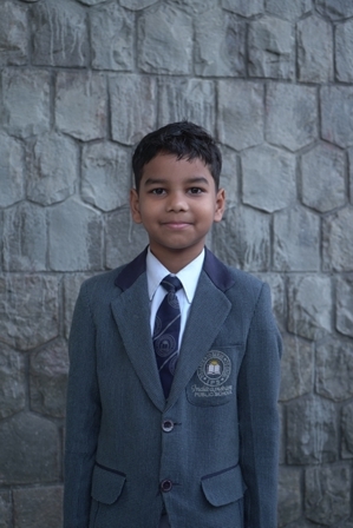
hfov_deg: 28.1
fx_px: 705
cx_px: 176
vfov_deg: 41.1
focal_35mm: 48
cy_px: 264
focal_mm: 48
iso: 250
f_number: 4.5
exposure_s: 1/100
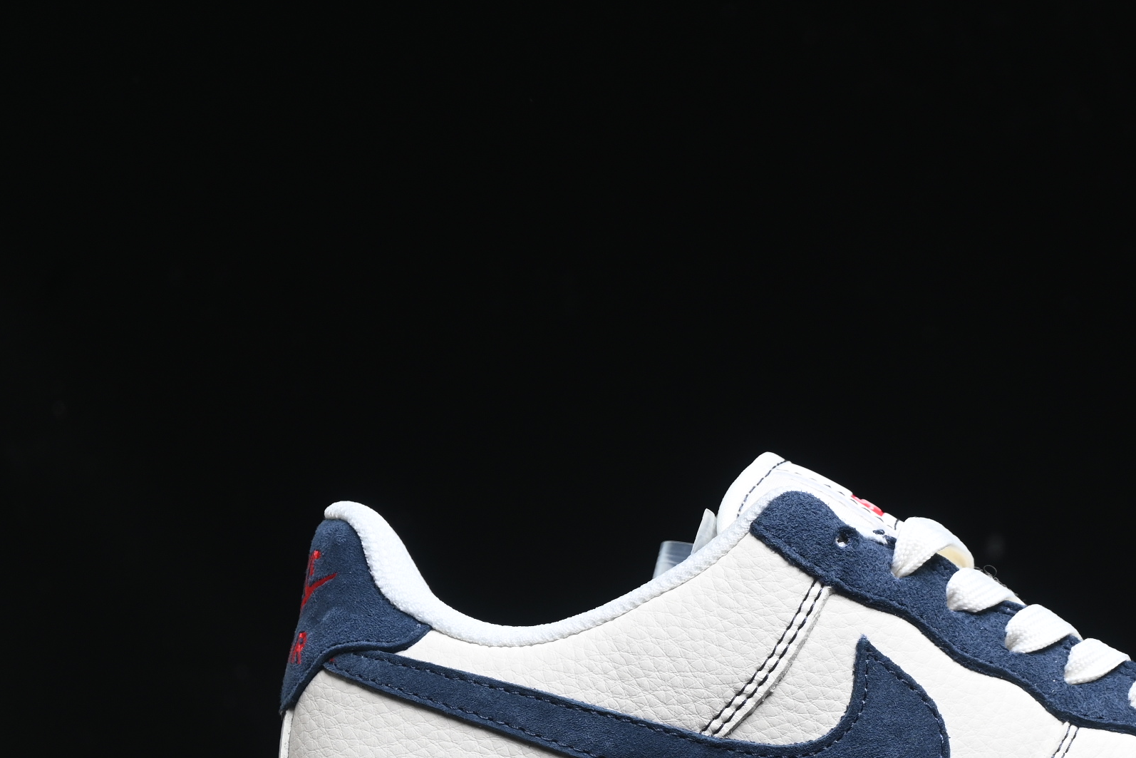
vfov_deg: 10.4
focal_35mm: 131
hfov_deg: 15.5
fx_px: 4134
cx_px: 934
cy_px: 657
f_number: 6.3
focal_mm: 50
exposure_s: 1/60
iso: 160
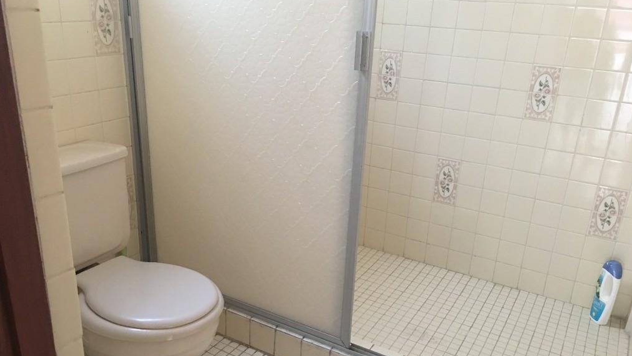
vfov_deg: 36.6
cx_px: 319
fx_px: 536
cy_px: 213
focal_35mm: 32
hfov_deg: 61.0
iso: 100
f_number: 2.2
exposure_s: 1/15
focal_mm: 4.15
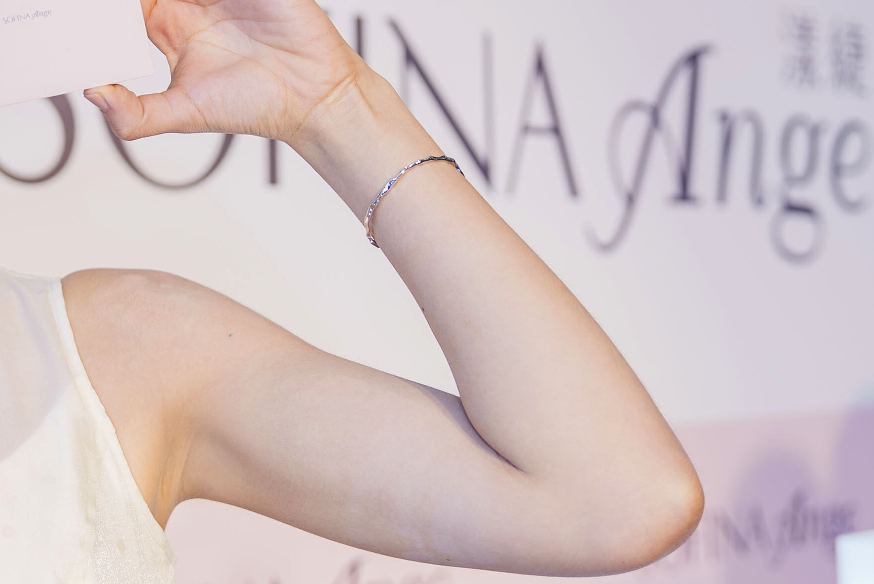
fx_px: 2113
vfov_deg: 15.7
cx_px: 210
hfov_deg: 23.1
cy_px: 208
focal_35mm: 87
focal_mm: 36
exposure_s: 1/200
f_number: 2.8
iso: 100
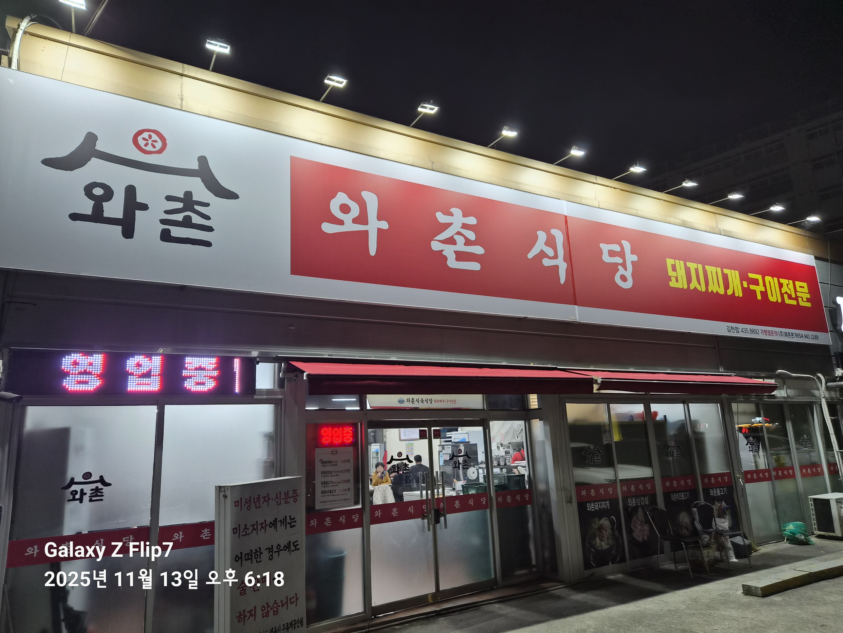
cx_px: 422
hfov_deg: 73.9
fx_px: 560
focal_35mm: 23
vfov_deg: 58.9
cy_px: 316
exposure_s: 1/120
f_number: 1.8
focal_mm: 5.4
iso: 200
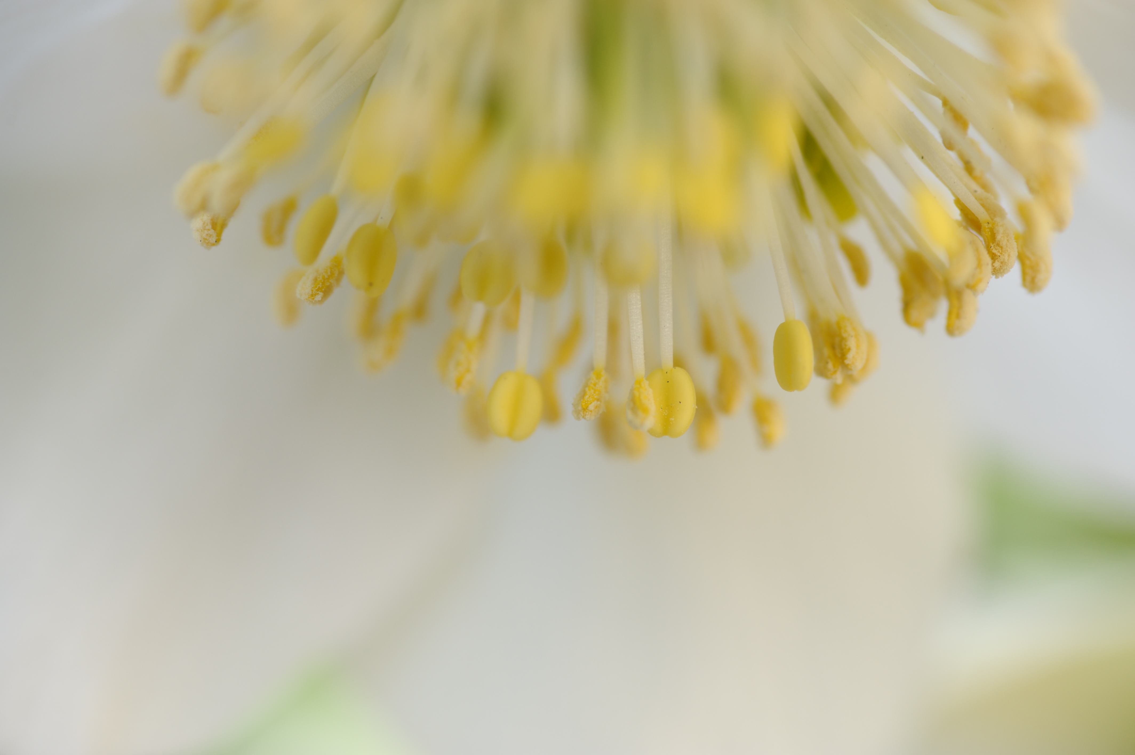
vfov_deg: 13.7
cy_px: 378
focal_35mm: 100
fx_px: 3151
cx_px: 568
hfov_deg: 20.4
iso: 400
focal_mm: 100
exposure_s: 1/100
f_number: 8
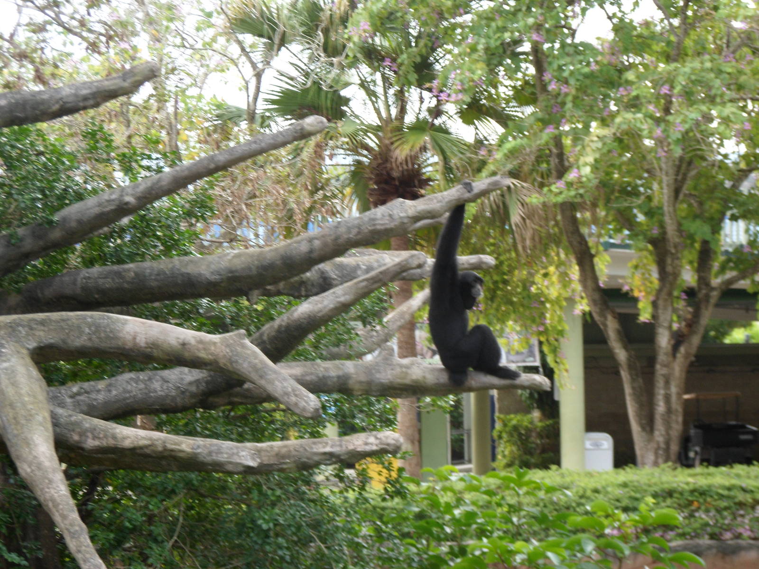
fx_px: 2302
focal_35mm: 105
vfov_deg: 14.1
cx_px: 380
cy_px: 284
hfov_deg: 18.7
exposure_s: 1/45
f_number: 5.3
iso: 80
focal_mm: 17.7
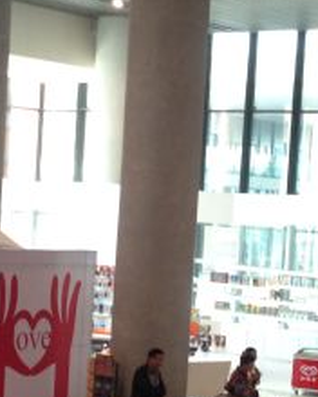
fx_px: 1376
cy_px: 301
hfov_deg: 13.2
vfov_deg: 16.3
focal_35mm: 117
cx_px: 173
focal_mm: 4.12
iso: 80
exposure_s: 1/20
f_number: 2.4
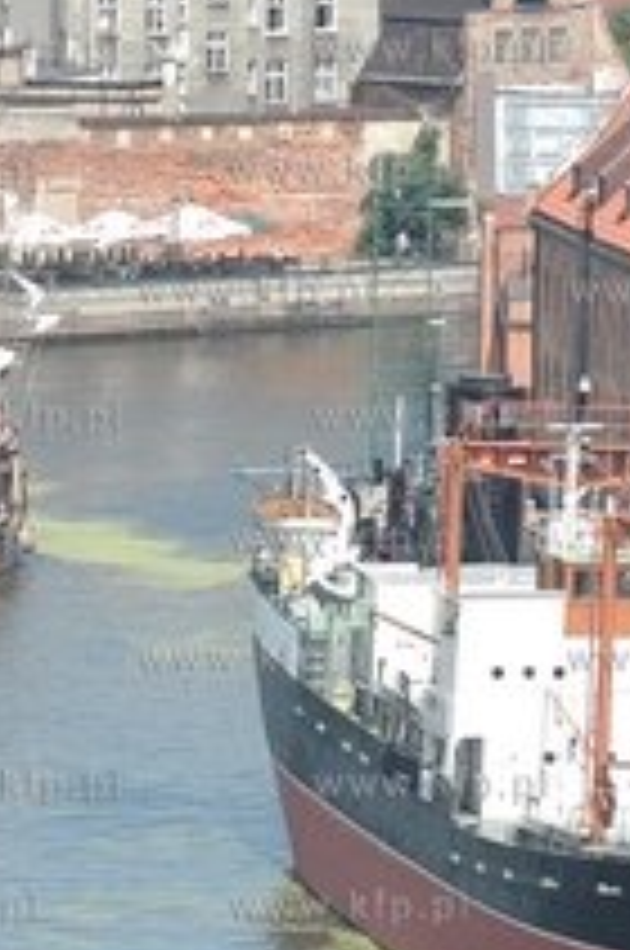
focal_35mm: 568
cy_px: 410
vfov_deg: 3.6
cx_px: 288
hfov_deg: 2.4
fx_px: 14958
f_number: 9
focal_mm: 200
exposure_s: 1/1250
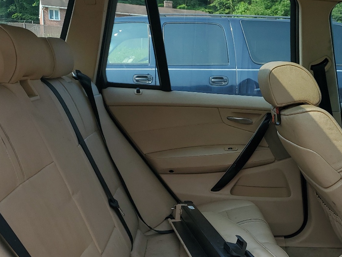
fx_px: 464
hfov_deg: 39.6
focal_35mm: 47
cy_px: 194
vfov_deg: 30.4
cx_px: 246
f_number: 1.5
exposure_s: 1/1111
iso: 50
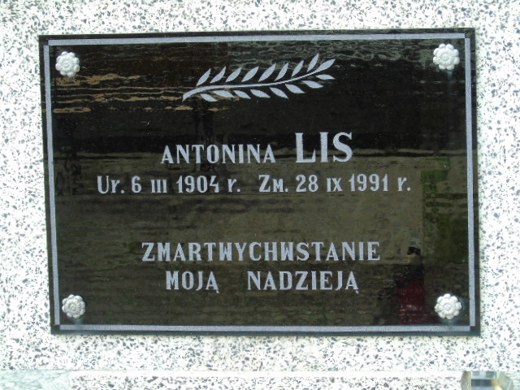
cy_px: 195
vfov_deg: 9.2
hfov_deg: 12.2
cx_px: 260
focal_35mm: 162
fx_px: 2434
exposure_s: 1/125
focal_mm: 29
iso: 250
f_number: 4.9
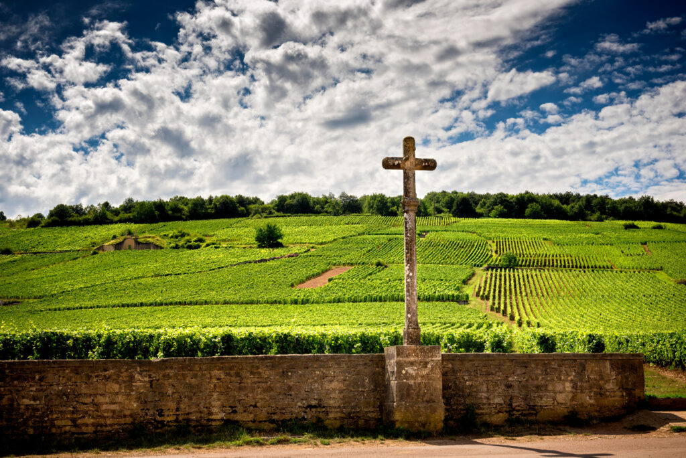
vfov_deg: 23.4
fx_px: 1106
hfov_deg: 34.5
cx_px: 343
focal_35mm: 58
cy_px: 229
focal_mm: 58
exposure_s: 1/400
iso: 200
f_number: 11
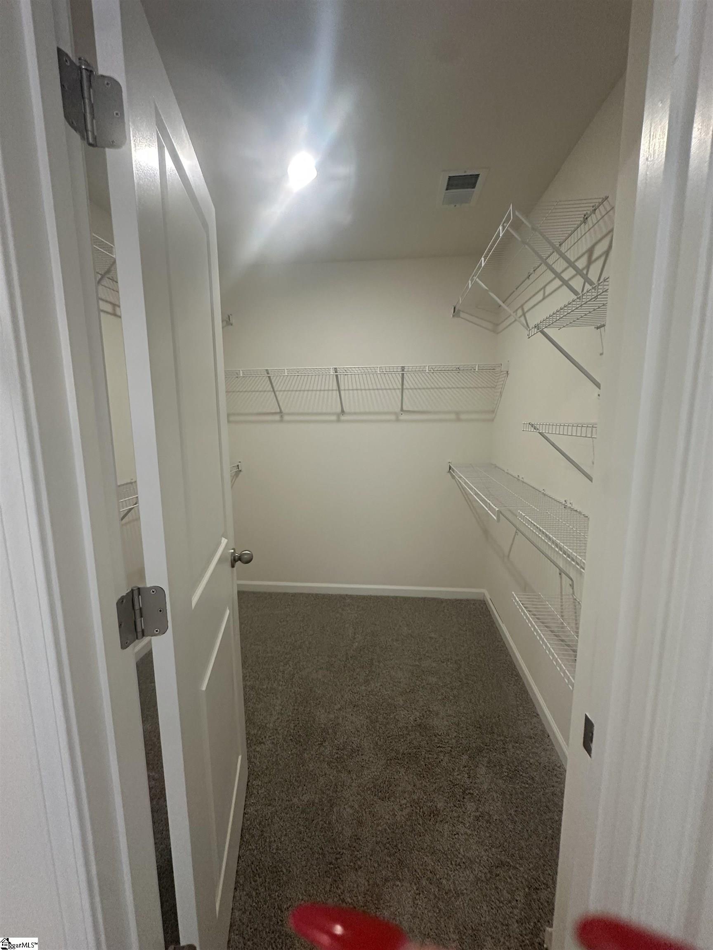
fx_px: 384
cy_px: 475
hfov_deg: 85.7
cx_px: 356
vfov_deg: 102.1
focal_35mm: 14
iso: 250
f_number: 2.2
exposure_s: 1/120
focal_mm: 2.22
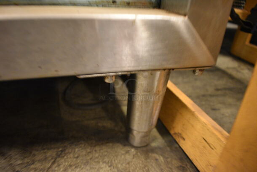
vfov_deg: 48.0
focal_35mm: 27
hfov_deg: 67.3
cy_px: 86
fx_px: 193
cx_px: 128
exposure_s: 1/25
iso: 3200
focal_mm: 18
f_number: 3.5
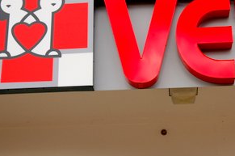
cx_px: 138
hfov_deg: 20.6
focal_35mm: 99
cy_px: 38
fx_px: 645
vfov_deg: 13.7
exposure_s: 1/1000
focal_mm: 40
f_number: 4
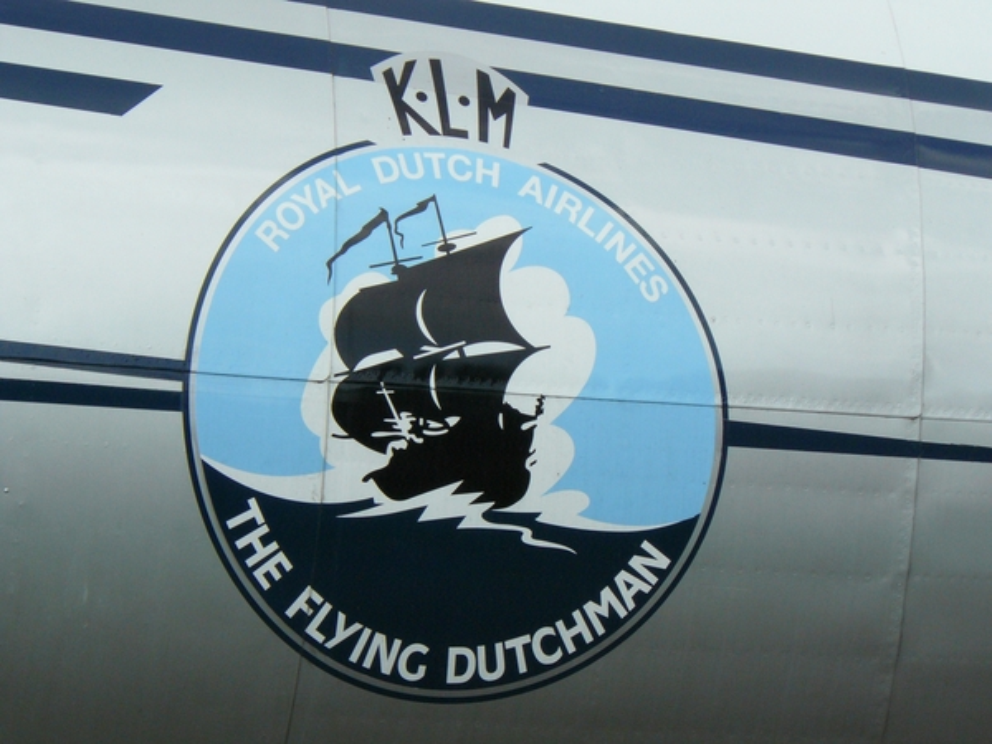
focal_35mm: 230
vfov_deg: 6.5
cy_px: 372
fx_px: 6591
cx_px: 496
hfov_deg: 8.6
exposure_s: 1/400
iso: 200
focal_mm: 38.3
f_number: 6.3
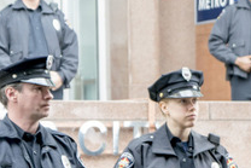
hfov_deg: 8.9
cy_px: 180
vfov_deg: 6.1
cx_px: 391
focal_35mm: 225
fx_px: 1570
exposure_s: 1/125
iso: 1600
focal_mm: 60
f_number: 4
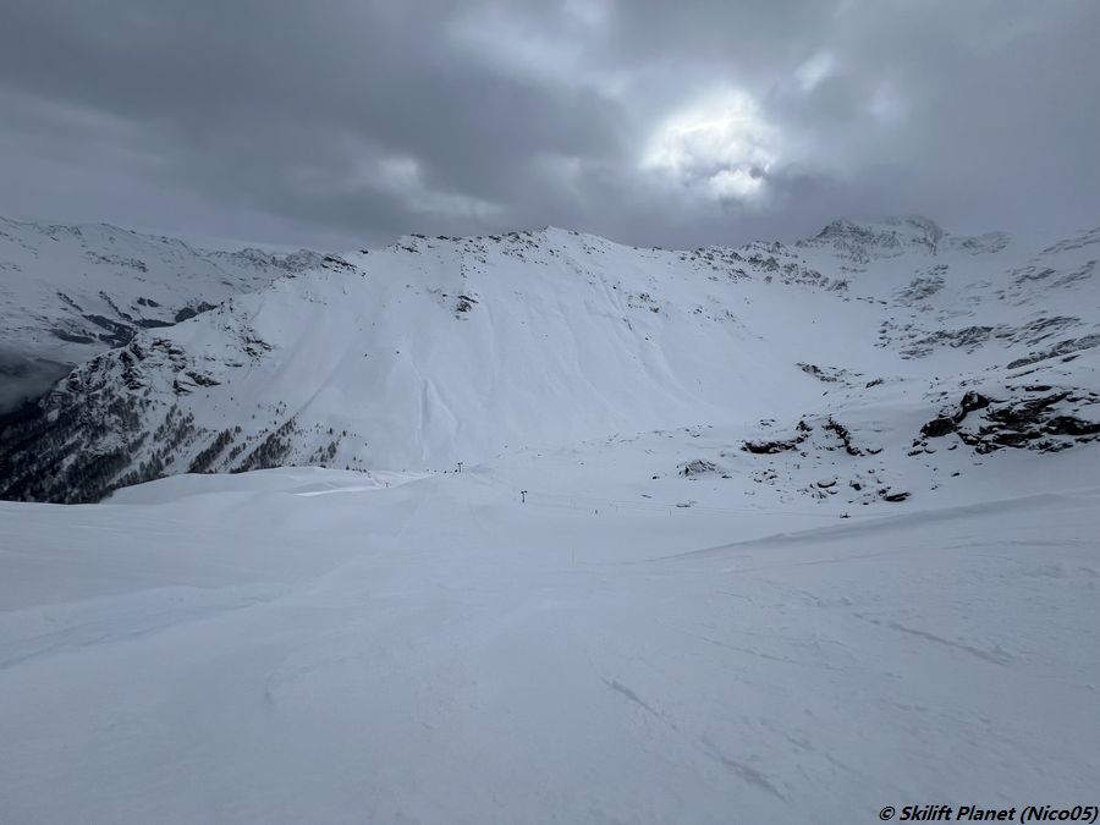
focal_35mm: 13
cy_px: 412
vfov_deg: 89.9
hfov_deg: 106.2
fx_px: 413
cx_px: 550
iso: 32
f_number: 1.8
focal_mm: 1.57
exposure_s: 1/6135
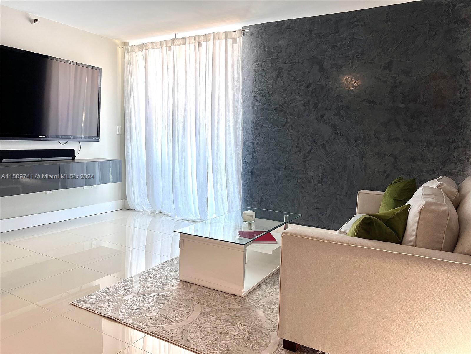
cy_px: 177
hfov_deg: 67.3
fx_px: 354
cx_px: 236
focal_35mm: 26
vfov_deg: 53.1
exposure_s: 1/157
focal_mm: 5.7
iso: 40
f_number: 1.5
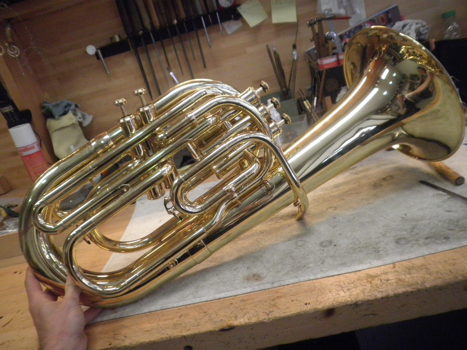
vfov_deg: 45.4
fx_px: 418
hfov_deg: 58.4
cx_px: 234
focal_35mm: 31
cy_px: 175
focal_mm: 5.5
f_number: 2.8
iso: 400
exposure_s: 1/125
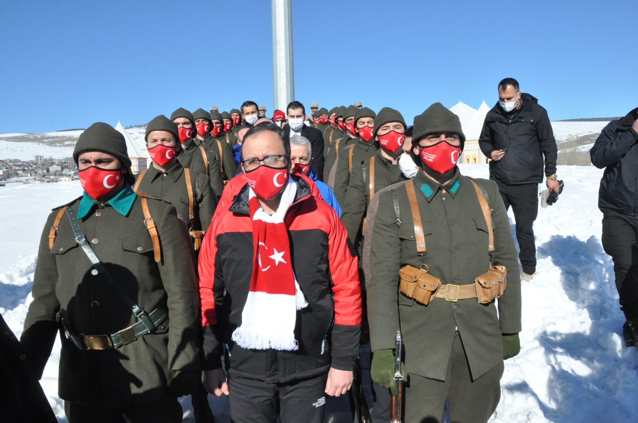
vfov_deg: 47.8
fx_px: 478
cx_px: 319
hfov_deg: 67.4
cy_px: 212
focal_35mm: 27
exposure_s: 1/1000
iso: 1600
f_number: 16
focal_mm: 18
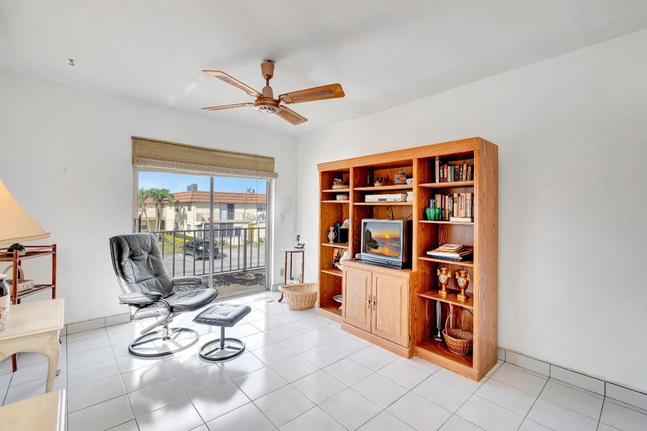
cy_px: 216
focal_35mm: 15
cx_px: 324
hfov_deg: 100.4
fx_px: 270
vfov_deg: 77.3
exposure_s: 1/30
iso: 500
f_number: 8
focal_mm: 10
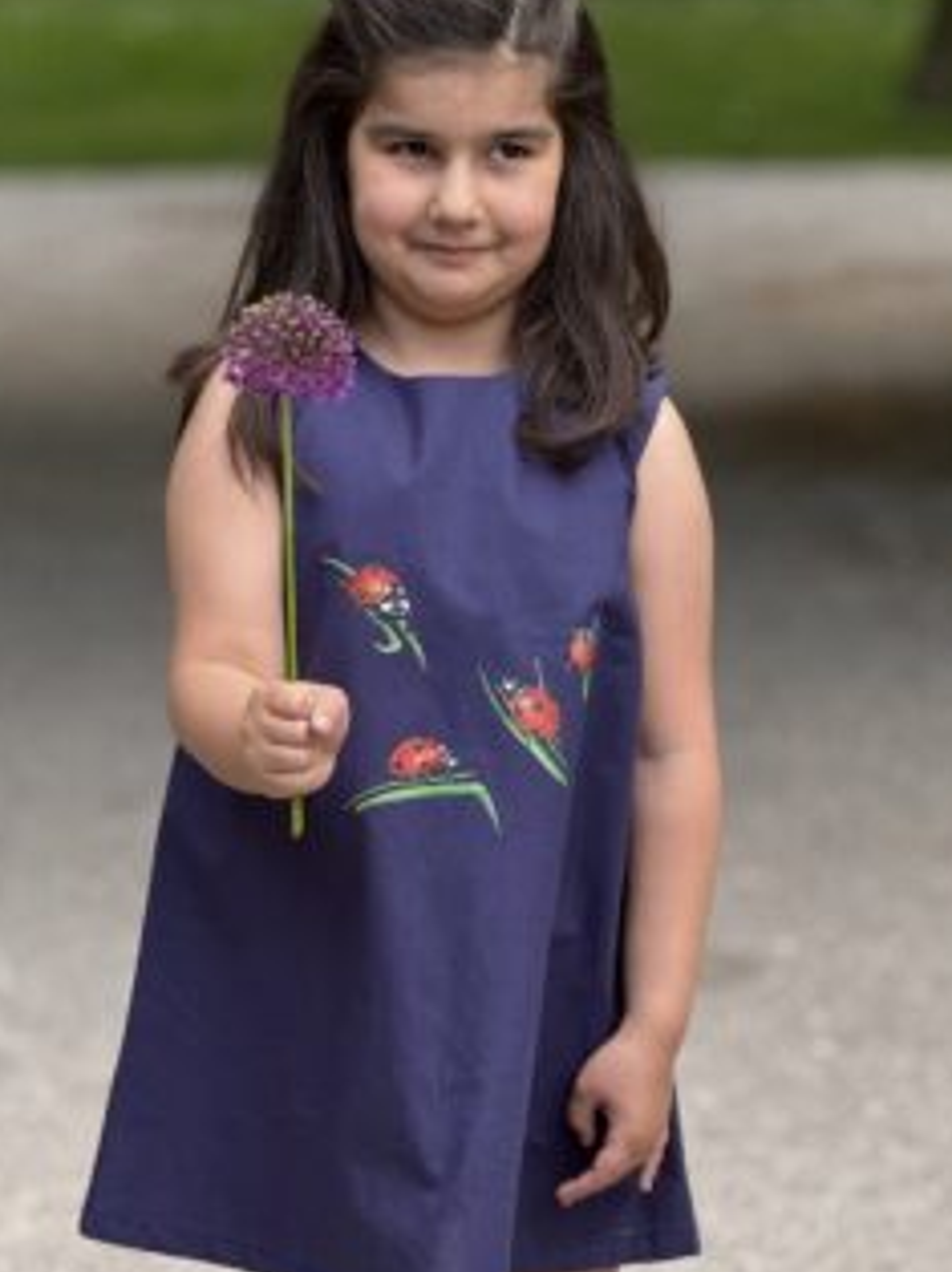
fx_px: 5618
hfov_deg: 9.7
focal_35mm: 153
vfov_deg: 12.9
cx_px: 514
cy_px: 689
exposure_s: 1/196
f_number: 2.8
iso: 64
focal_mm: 15.66
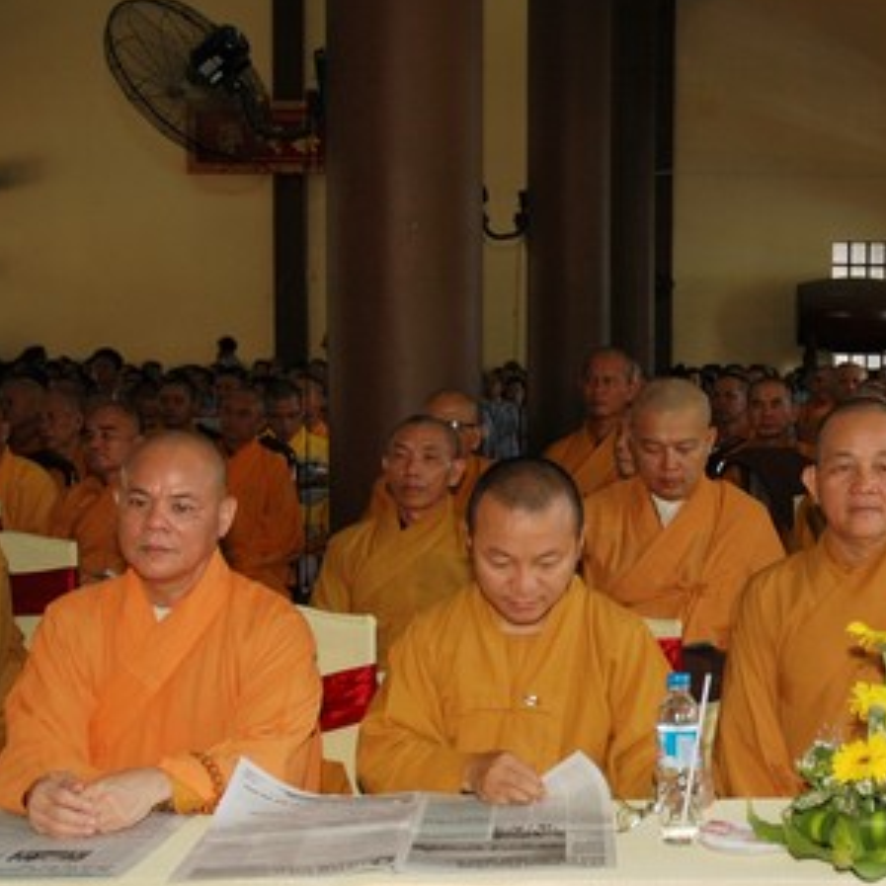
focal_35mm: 60
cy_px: 498
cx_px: 821
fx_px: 1737
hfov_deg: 27.4
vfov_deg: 28.6
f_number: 4
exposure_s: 1/60
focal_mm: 22
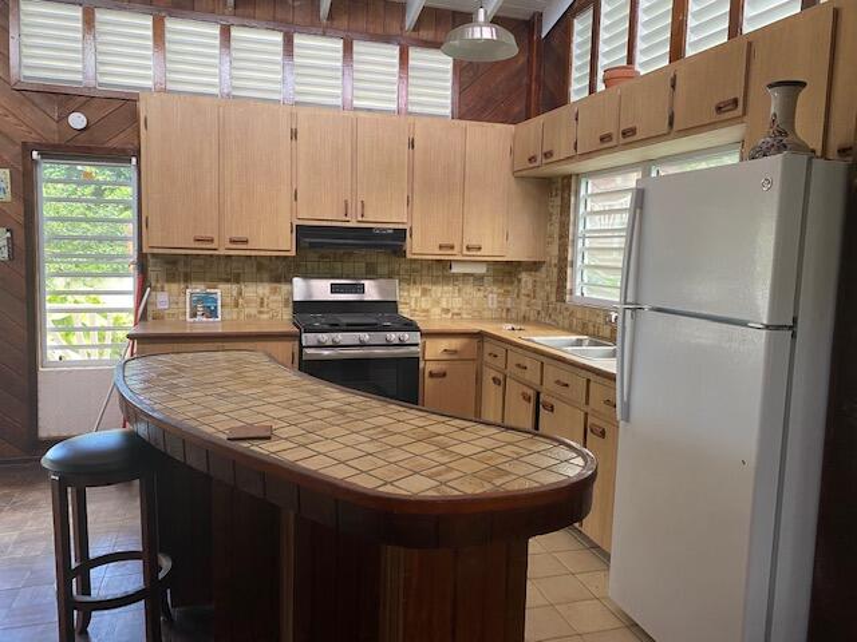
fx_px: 644
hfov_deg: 67.3
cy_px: 321
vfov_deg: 53.1
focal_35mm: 26
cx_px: 428
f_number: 1.8
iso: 125
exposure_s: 1/90
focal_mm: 4.25
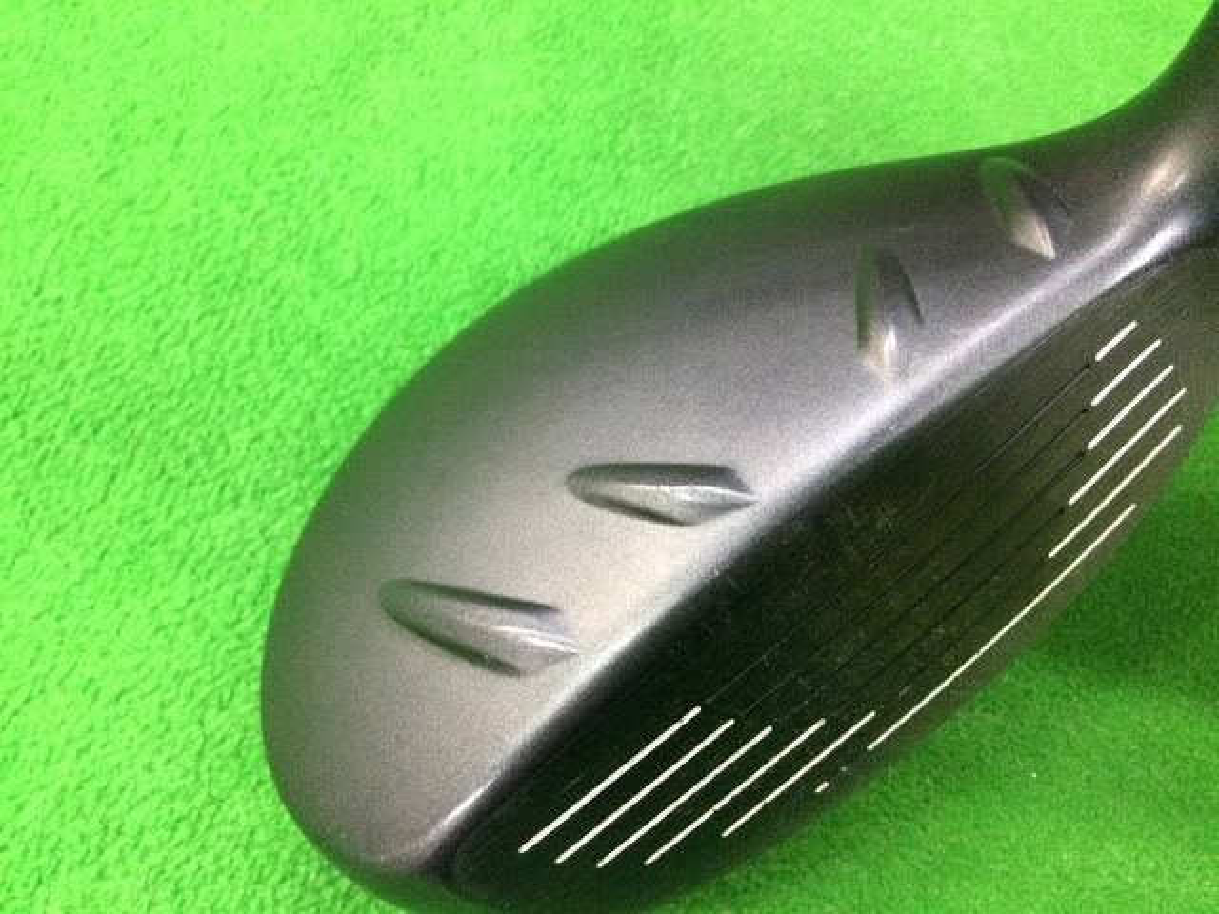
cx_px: 610
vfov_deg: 45.4
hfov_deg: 58.4
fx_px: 1092
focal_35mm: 31
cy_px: 457
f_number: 2.4
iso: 200
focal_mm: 3.3
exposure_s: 1/17
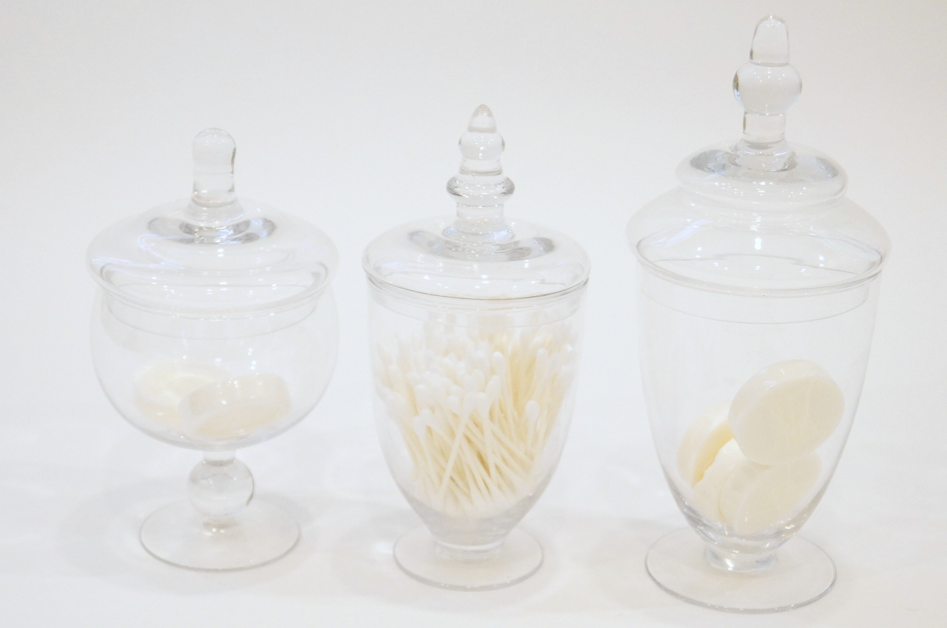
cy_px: 314
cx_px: 474
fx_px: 1773
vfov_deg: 20.1
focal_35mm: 68
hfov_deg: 29.9
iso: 3200
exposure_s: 1/80
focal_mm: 45
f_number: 5.6
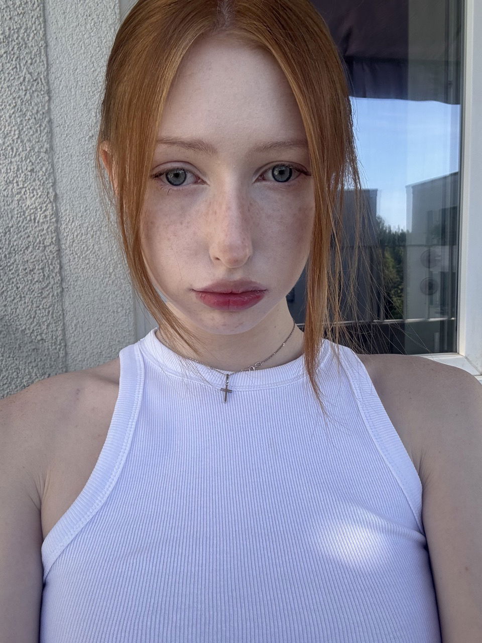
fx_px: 557
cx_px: 241
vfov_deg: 60.0
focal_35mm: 30
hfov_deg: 46.8
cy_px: 322
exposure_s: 1/373
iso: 25
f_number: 1.9
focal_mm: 2.69
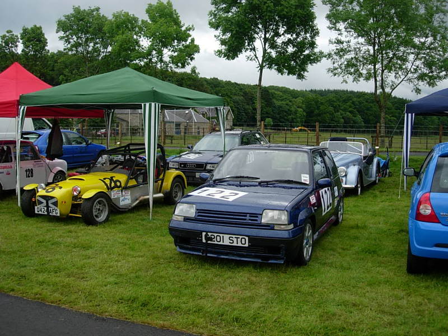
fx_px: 492
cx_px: 224
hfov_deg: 49.0
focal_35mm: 38
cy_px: 168
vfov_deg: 37.7
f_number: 2.8
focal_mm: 7.8
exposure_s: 1/912
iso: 64
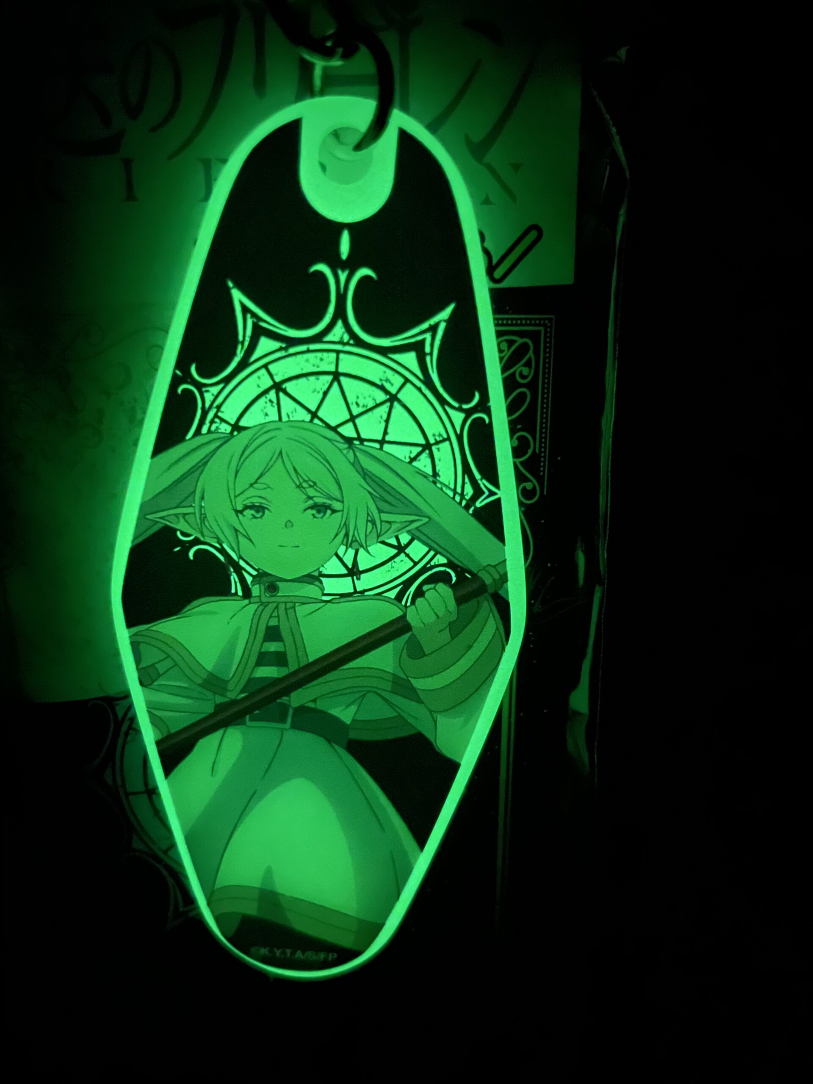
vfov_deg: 67.3
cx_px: 406
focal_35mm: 26
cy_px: 542
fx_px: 814
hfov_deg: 53.1
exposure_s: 1/8
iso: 2500
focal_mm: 4.2
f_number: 1.6
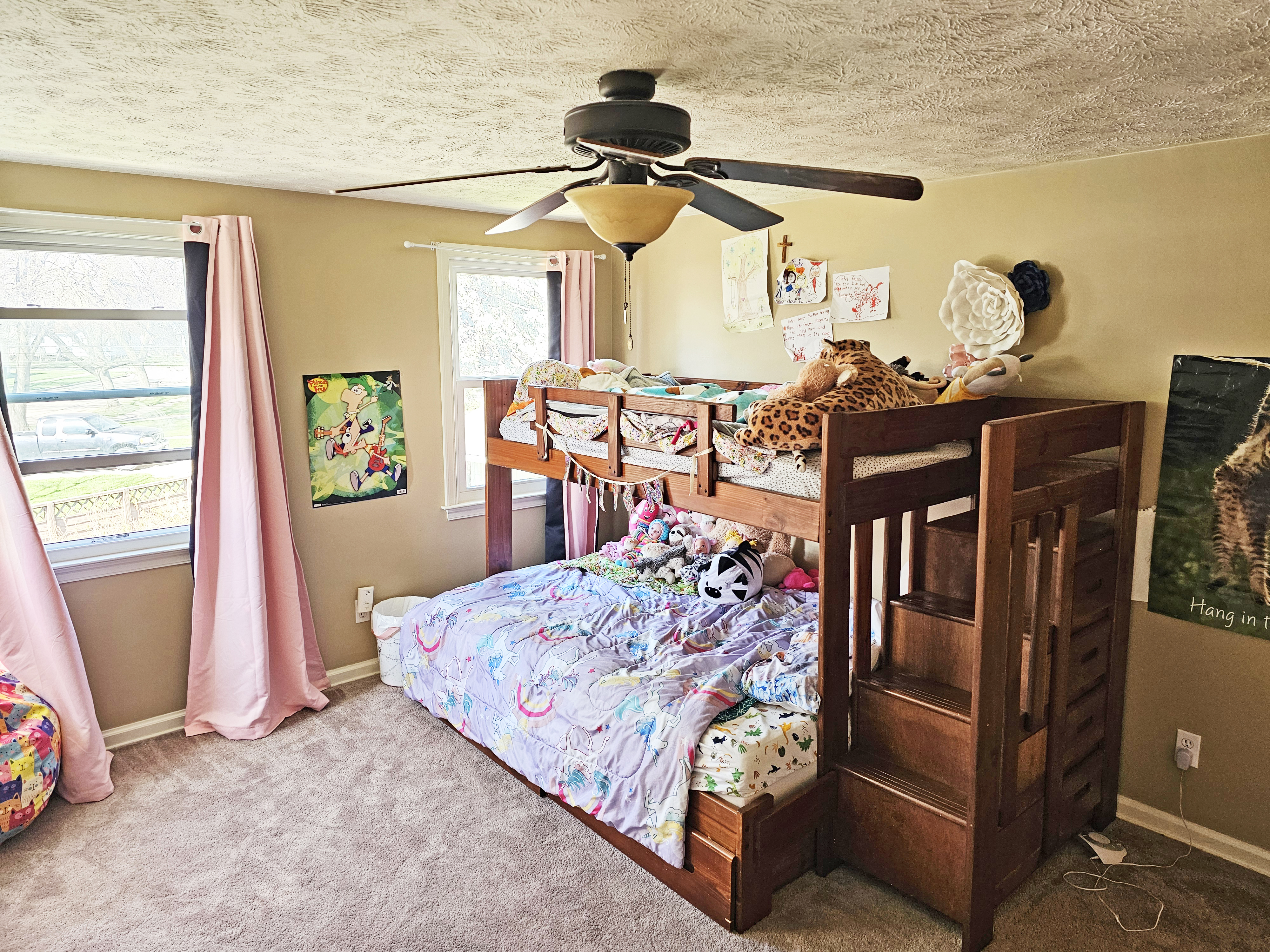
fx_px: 844
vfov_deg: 58.9
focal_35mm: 23
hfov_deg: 73.9
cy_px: 476
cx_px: 635
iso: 250
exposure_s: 1/120
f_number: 1.7
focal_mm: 6.3
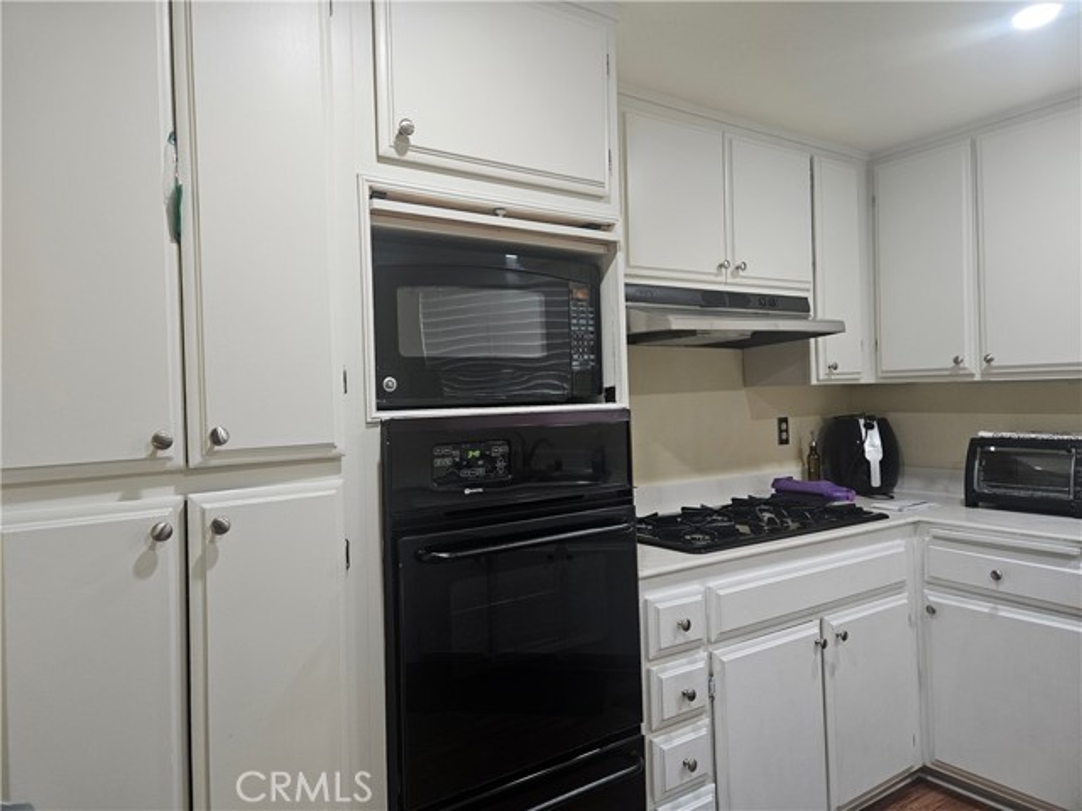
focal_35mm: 23
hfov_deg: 73.9
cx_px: 541
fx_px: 719
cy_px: 406
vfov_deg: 58.9
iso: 320
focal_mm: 5.4
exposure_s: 1/120
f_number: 1.8
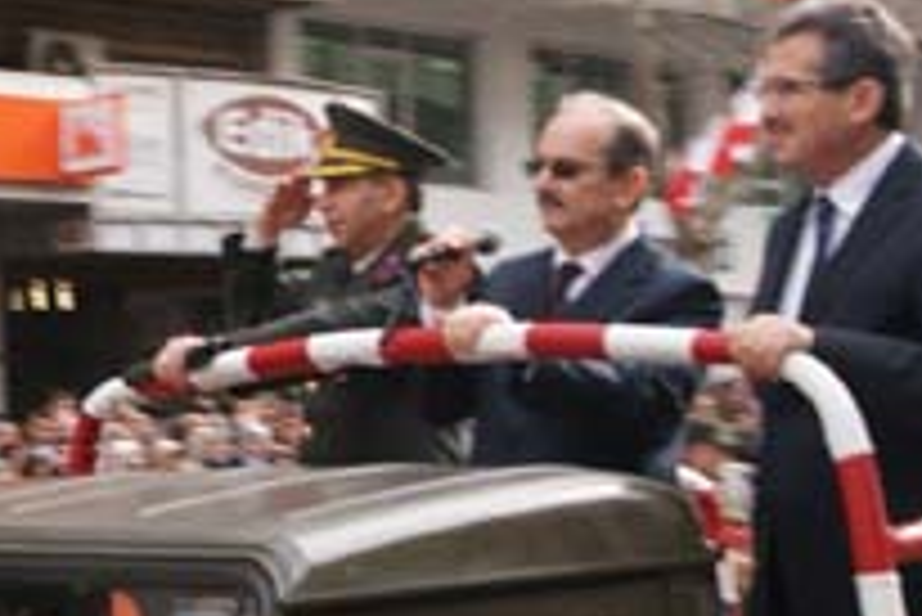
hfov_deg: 21.3
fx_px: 2358
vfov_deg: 14.9
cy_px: 229
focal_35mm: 92
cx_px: -9
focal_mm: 28
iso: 100
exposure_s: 1/80
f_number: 6.3
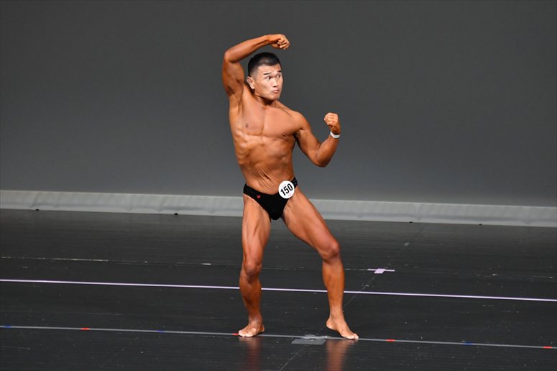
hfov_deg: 6.5
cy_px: 186
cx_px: 278
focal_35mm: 315
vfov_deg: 4.4
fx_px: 4871
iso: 4000
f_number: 5.6
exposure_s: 1/400
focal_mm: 210
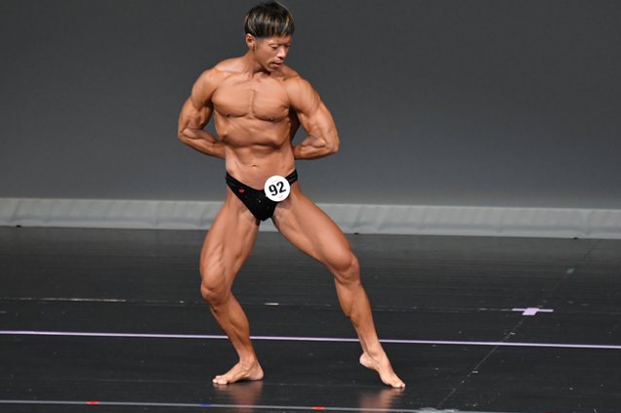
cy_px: 189
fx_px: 7877
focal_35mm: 457
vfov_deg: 3.0
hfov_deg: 4.5
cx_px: 338
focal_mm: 250
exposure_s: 1/400
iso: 4000
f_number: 5.6
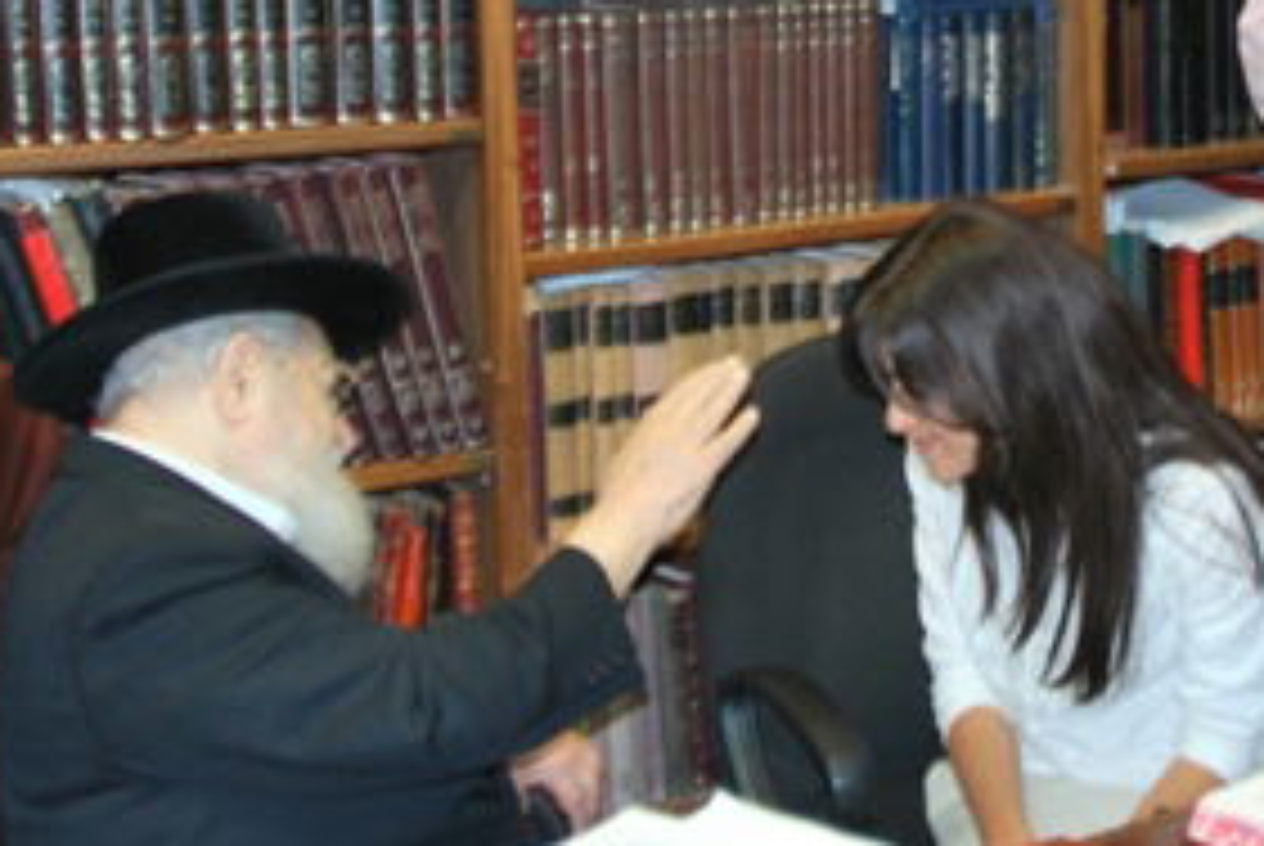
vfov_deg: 17.6
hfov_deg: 26.0
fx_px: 2706
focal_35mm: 77
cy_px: 184
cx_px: 949
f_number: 3.5
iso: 200
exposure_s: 1/60
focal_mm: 18
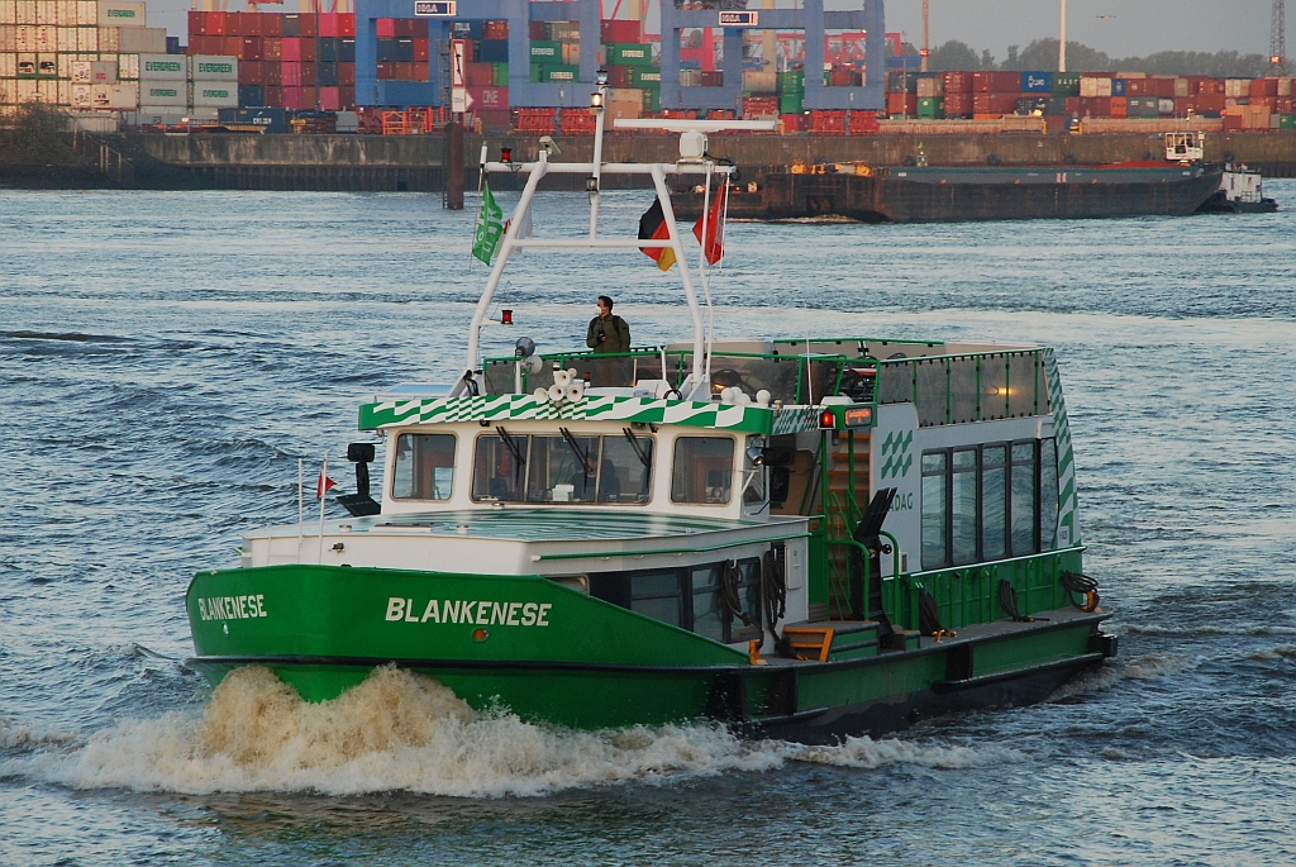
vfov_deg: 6.8
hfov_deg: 10.1
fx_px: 7297
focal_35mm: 202
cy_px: 434
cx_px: 648
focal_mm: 135
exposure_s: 1/125
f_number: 5.6
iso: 360
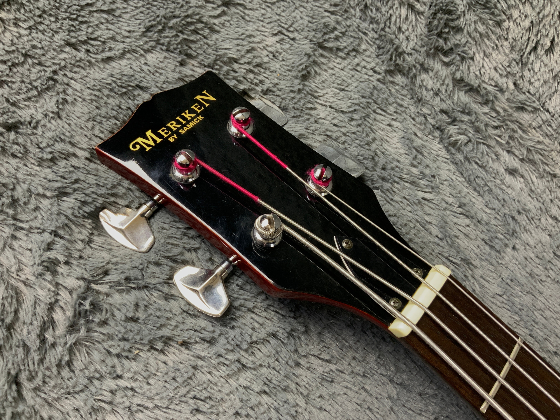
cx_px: 280
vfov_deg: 48.2
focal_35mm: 29
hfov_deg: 61.7
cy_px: 210
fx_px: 469
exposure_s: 1/50
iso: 160
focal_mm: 3
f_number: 1.8
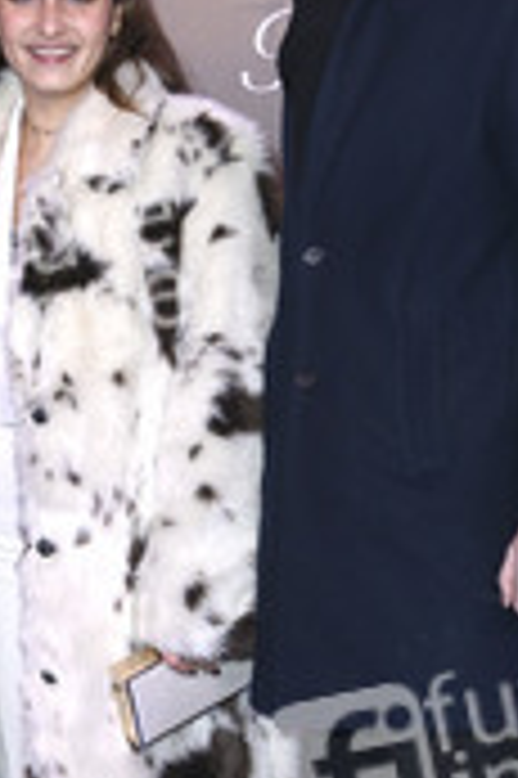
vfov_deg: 15.3
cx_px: 90
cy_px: 526
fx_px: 2898
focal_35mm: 134
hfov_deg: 10.2
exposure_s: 1/200
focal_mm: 58
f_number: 5.6
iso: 320
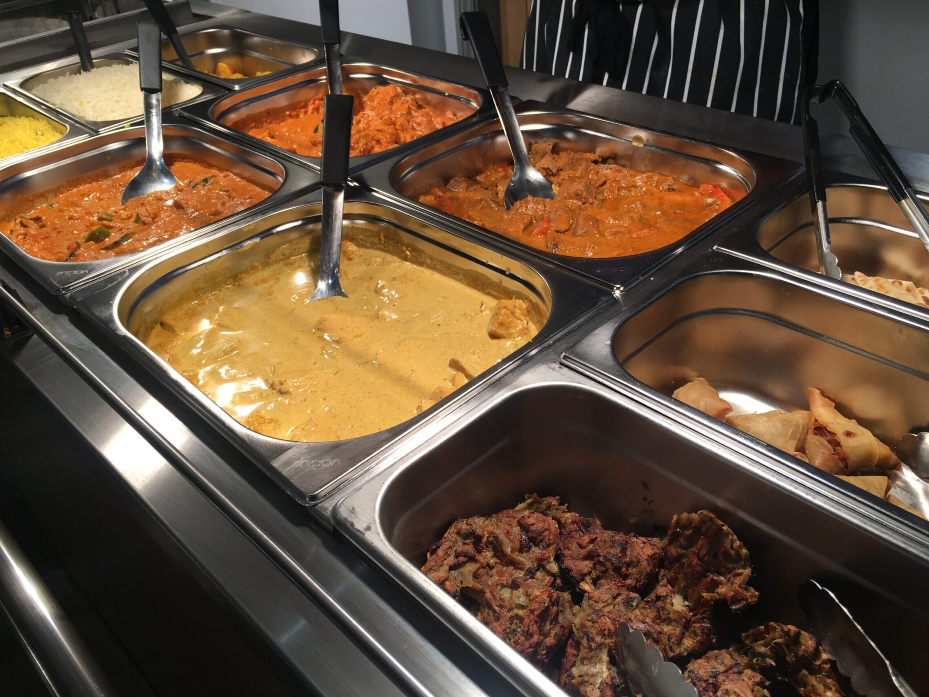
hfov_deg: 61.7
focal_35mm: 29
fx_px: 778
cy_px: 348
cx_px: 464
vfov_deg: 48.2
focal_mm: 4.15
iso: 32
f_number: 2.2
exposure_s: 1/100
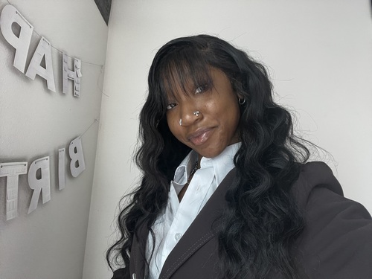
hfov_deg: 73.9
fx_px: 247
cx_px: 186
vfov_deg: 58.9
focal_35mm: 23
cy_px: 140
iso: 200
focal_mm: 2.71
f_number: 2.2
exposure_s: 1/60
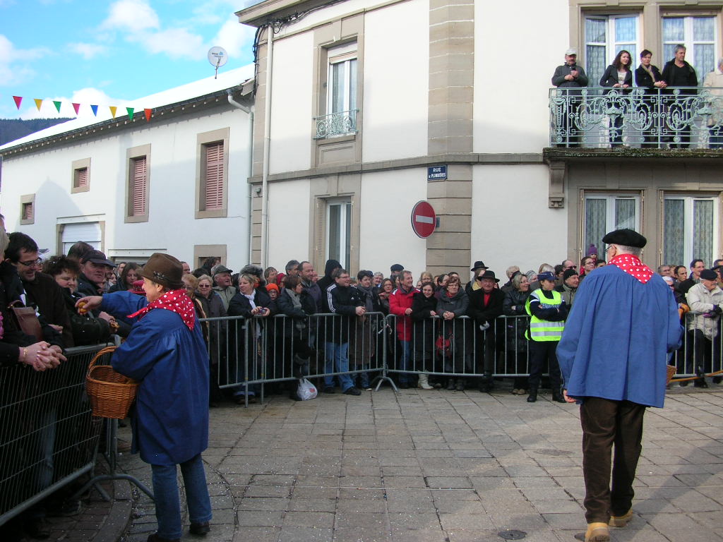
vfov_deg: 40.7
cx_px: 362
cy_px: 271
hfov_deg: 52.6
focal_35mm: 35
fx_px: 731
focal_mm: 5.8
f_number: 2.8
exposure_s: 1/446
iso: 50
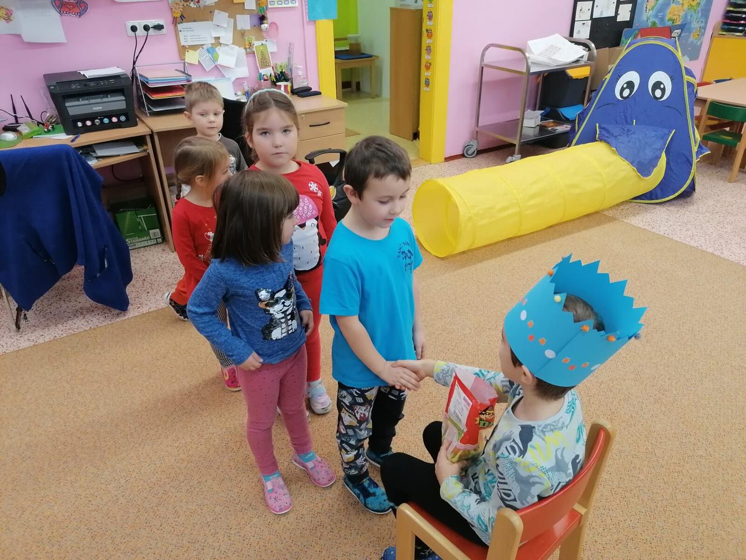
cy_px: 280
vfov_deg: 51.4
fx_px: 582
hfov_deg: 65.3
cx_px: 373
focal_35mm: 27
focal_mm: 4.75
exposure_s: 1/100
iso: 250
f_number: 1.8
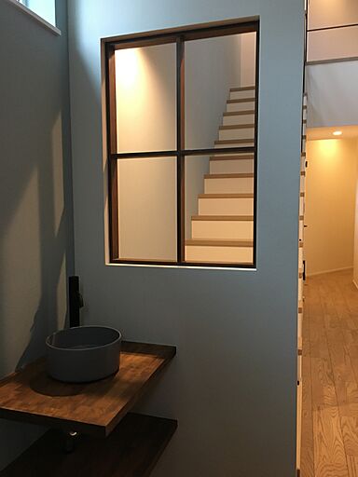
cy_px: 238
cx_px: 179
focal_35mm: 29
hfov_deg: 48.2
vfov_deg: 61.7
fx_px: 400
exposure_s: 1/33
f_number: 2.2
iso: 160
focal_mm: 4.15
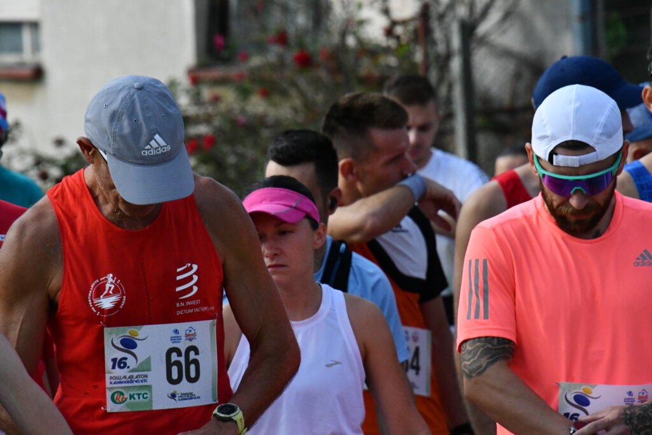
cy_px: 218
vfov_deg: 3.7
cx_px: 326
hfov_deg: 5.5
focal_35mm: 375
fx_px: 6792
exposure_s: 1/5000
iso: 3200
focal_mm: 250
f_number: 9
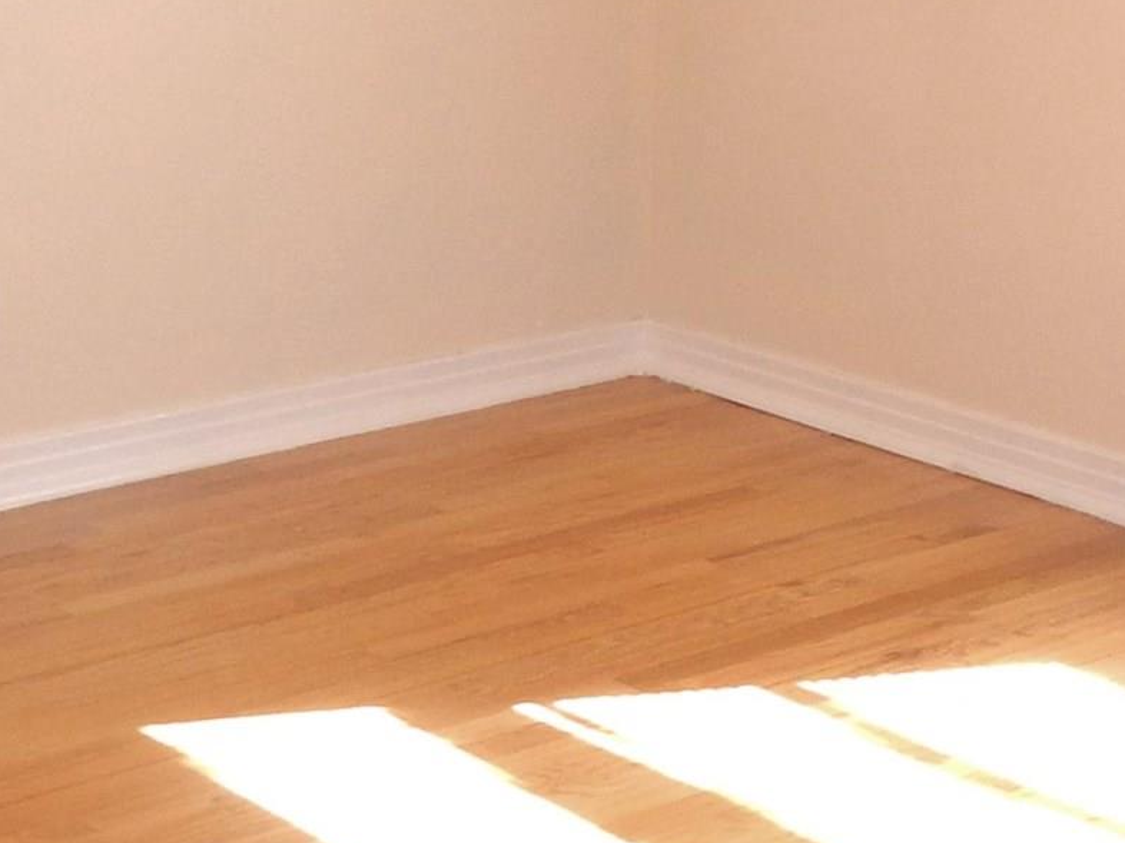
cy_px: -198
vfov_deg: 16.4
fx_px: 2794
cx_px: 958
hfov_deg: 22.3
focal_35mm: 86
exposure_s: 1/30
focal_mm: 4
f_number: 3
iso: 200
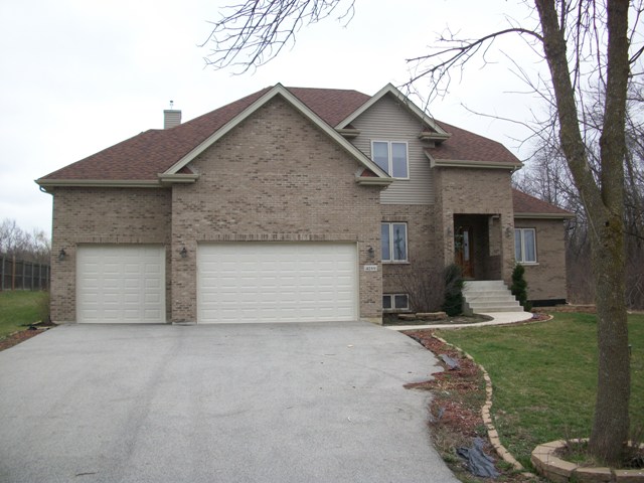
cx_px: 322
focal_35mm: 35
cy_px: 242
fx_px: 651
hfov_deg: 52.6
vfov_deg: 40.7
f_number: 3.1
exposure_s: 1/400
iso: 80
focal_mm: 6.3
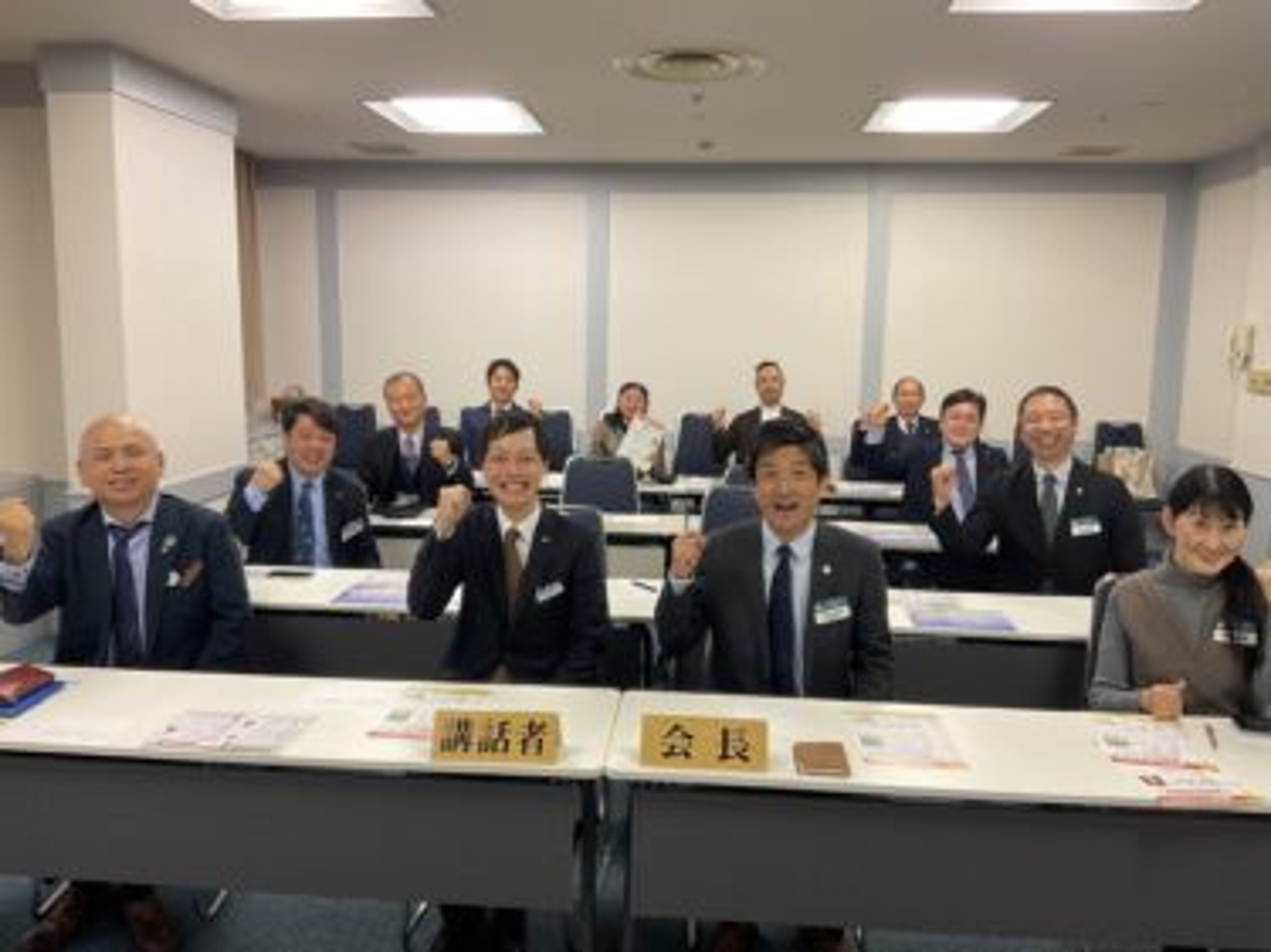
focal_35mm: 29
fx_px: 1064
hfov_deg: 61.7
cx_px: 636
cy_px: 476
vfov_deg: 48.2
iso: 50
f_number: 1.8
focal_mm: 3
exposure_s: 1/50
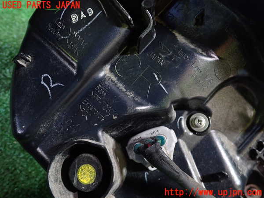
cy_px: 99
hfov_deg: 60.0
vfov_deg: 46.8
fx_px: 229
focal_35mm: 30
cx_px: 132
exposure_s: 1/30
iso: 400
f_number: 2.3
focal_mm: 5.4
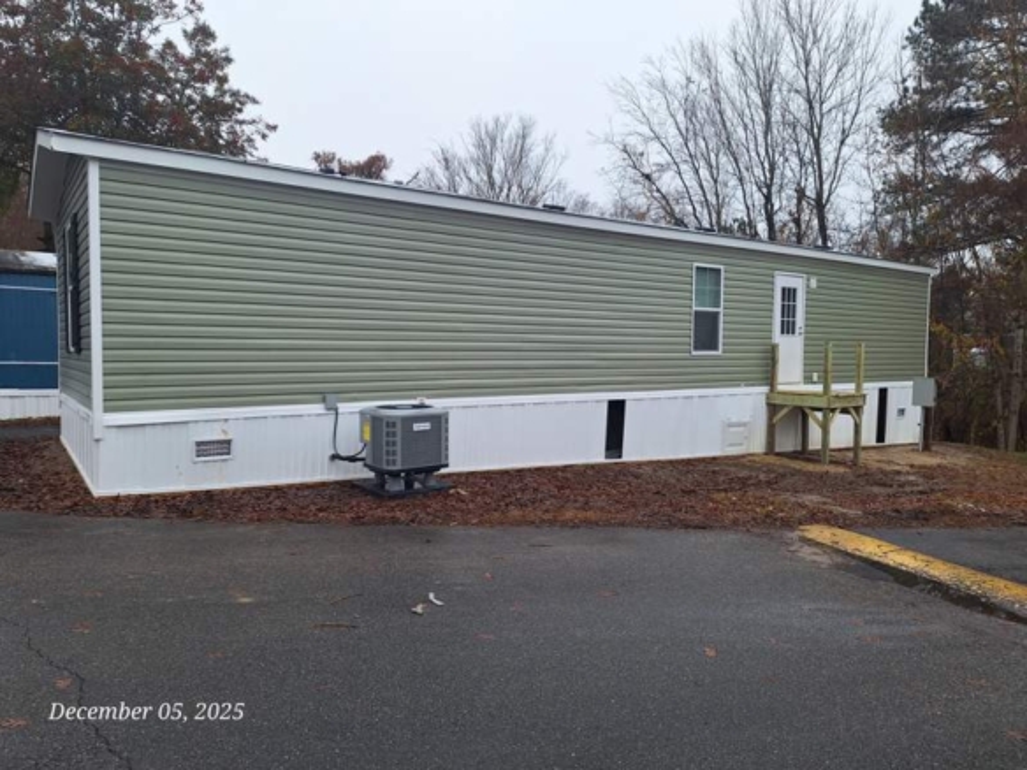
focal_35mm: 23
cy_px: 385
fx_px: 682
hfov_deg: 73.9
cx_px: 514
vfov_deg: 58.9
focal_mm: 5.54
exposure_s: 1/222
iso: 40
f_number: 1.8
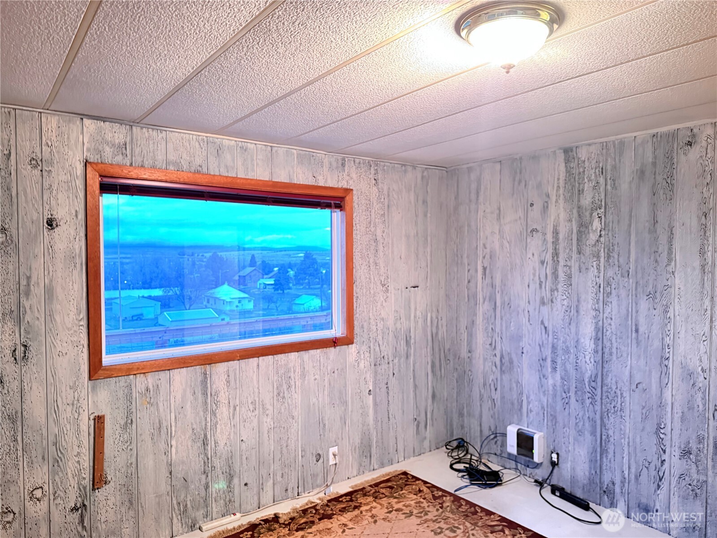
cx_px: 358
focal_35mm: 24
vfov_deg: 56.8
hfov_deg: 71.6
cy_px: 269
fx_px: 497
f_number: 1.78
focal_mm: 6.76
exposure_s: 1/15
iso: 2000
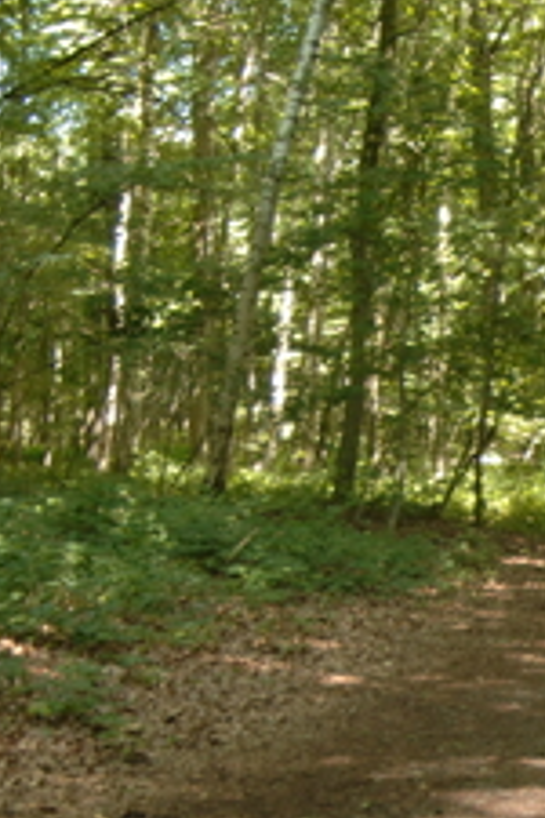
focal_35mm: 96
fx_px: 2180
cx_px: 843
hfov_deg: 13.4
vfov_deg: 20.9
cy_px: 674
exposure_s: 1/40
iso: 400
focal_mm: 24
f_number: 3.5
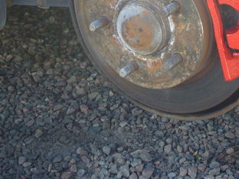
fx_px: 822
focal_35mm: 119
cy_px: 7
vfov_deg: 12.3
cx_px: 196
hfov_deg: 16.4
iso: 80
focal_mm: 9.6
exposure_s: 1/60
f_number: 4
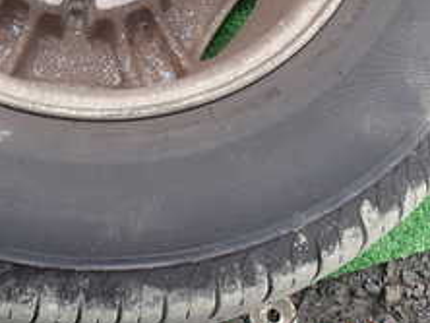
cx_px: 83
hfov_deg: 23.7
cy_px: -66
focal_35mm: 81
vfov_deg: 17.4
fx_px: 1007
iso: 100
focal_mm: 5.4
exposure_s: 1/125
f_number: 3.2
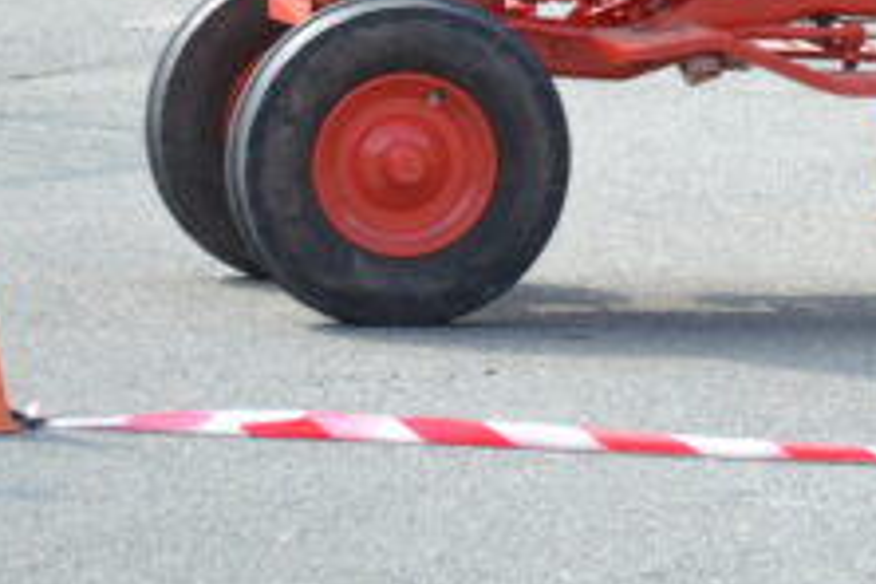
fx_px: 12107
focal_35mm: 498
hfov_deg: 4.1
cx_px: 1042
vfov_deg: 2.8
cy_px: -185
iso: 160
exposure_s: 1/125
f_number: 5.6
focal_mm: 105
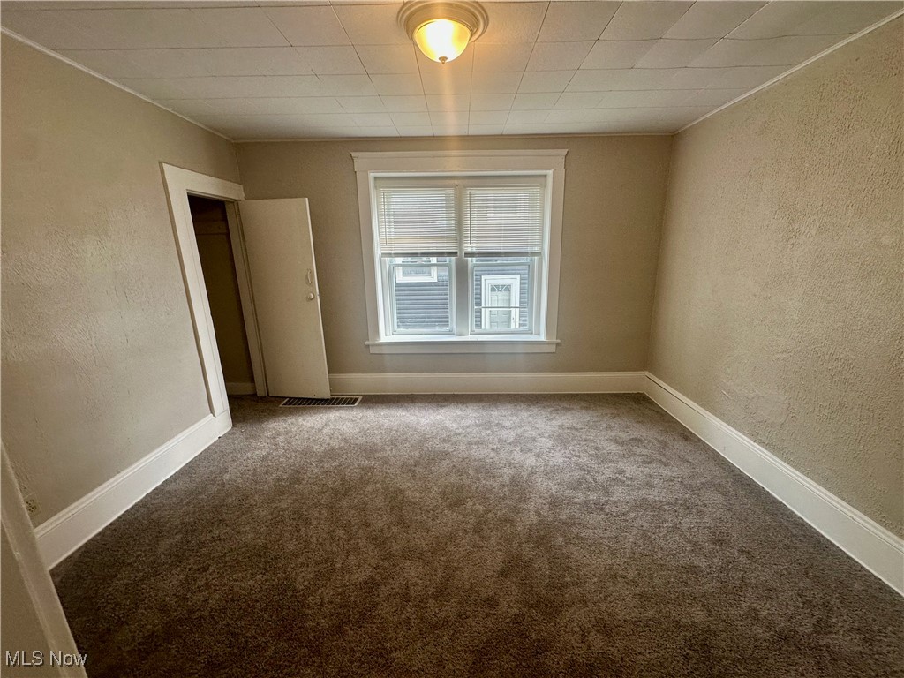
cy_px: 339
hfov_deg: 102.1
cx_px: 452
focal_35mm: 14
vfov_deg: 85.7
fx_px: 366
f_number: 2.2
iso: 100
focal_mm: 2.22
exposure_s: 1/120
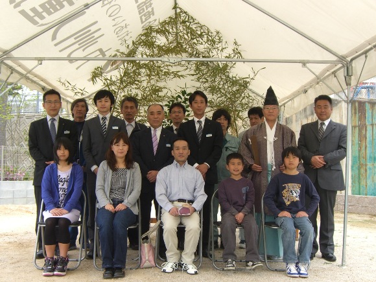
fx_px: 413
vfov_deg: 37.7
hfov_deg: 49.0
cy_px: 141
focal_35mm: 38
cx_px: 188
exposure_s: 1/200
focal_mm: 7.9
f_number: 4
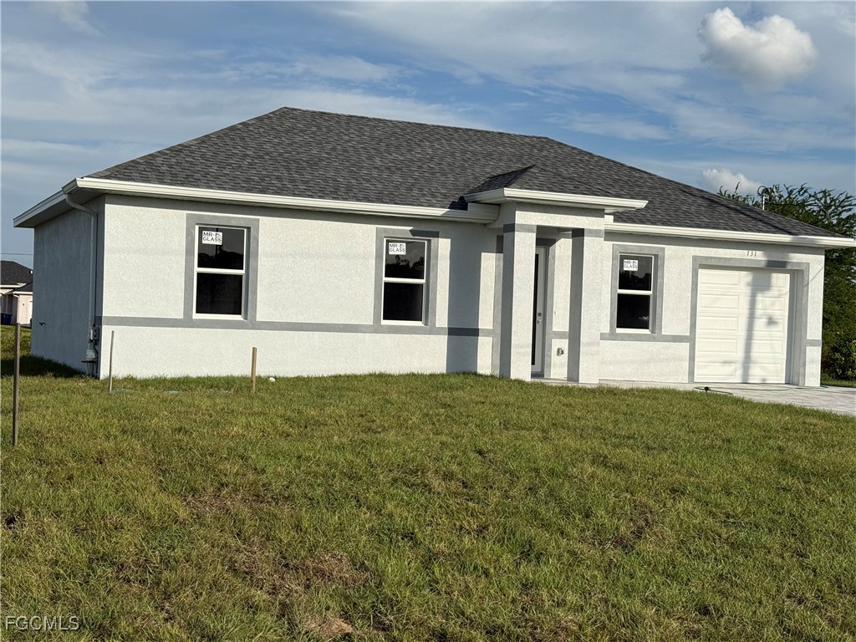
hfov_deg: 39.7
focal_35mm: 48
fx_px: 1187
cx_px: 428
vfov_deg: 30.3
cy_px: 321
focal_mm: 6.76
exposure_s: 1/9901
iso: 64
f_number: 1.78
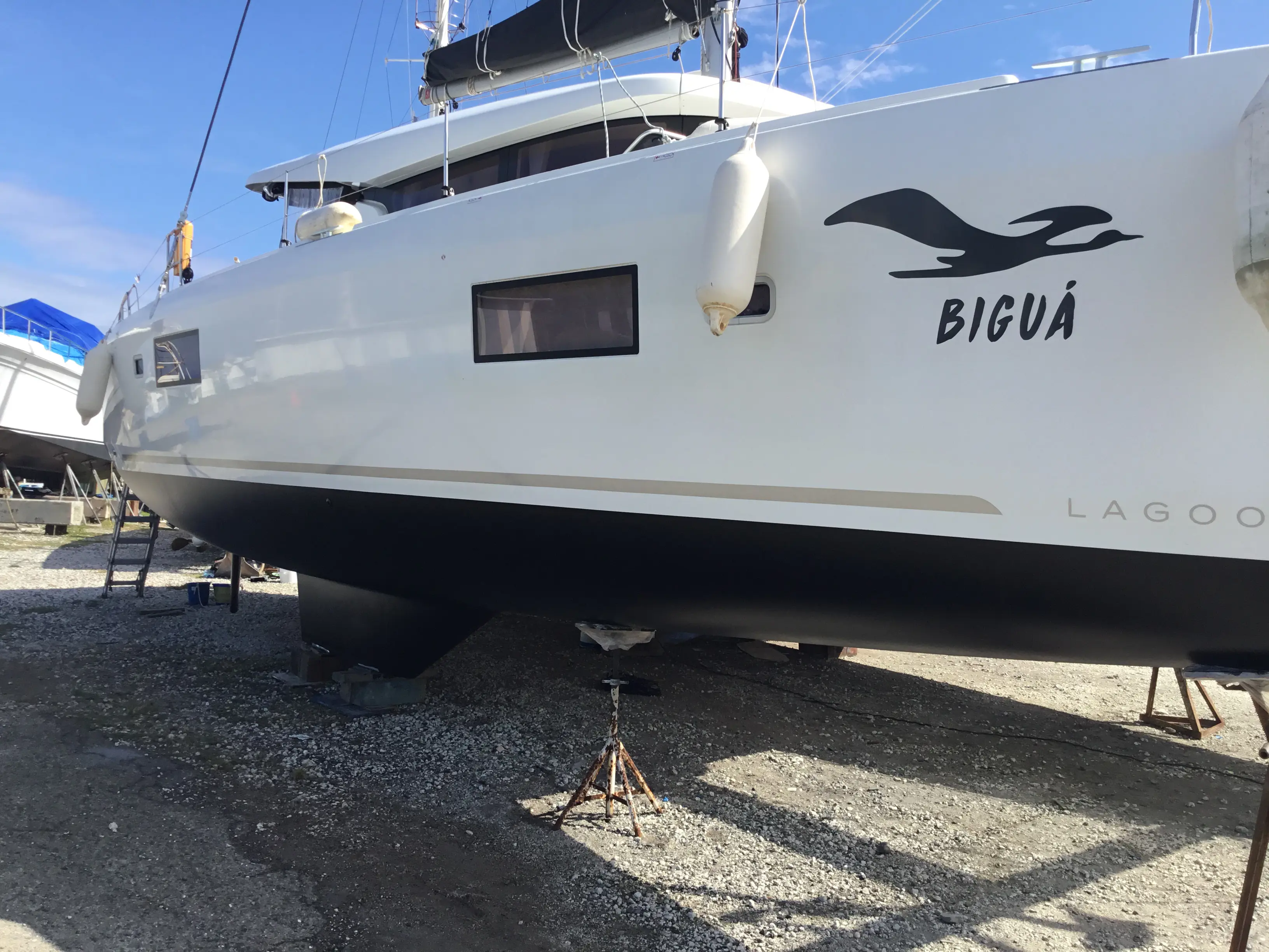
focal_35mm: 31
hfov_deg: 58.4
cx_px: 634
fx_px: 1136
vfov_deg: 45.4
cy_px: 476
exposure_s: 1/1045
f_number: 2.4
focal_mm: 3.3
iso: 25
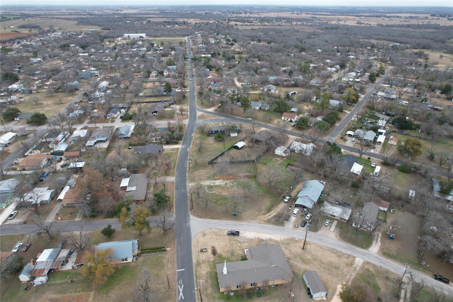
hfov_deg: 78.6
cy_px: 151
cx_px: 226
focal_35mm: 22
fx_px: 277
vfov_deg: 57.2
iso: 100
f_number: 2.8
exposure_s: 1/320
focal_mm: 8.38
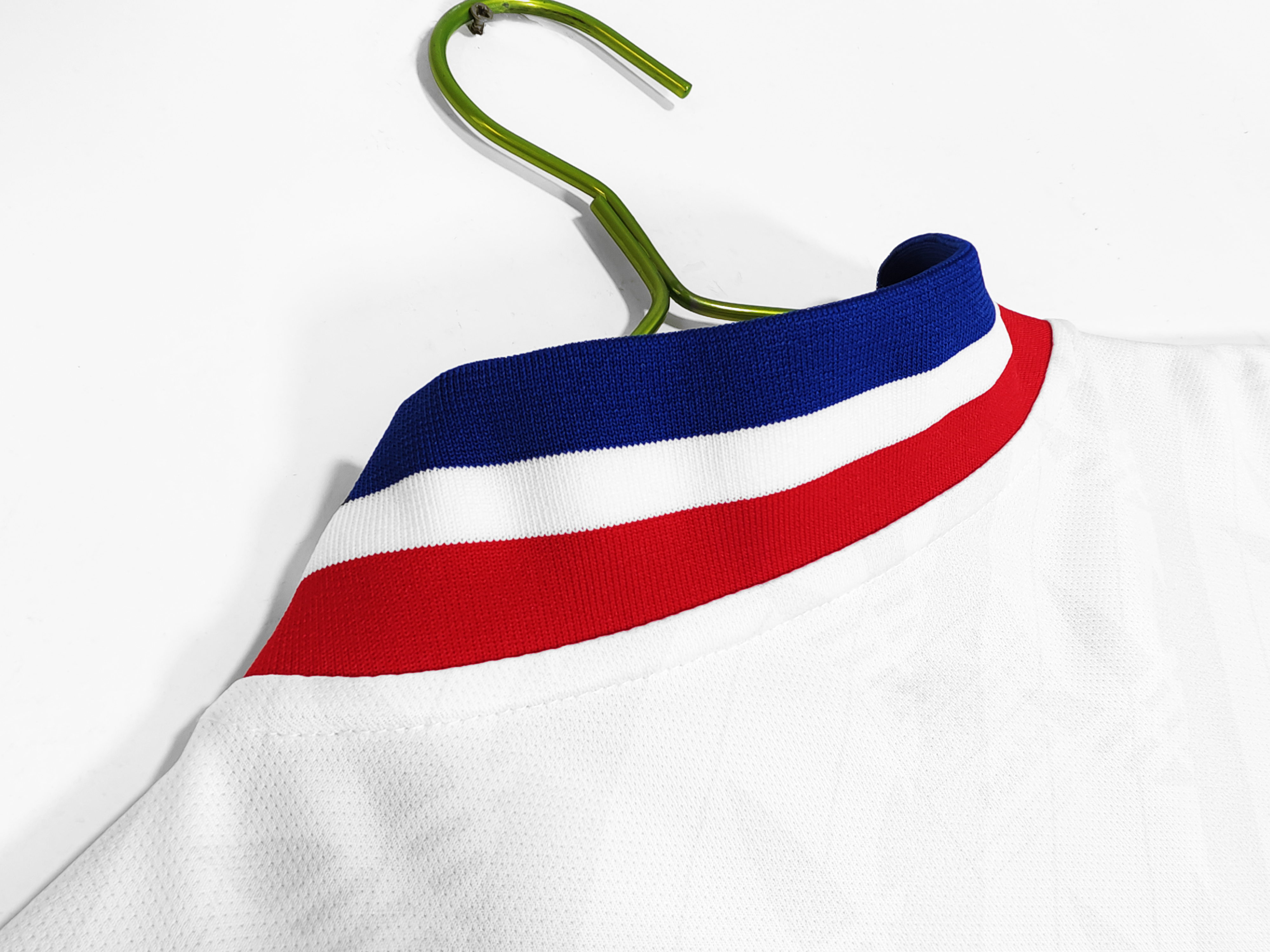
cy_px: 476
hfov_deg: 73.9
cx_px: 635
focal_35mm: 23
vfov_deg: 58.9
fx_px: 844
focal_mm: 2.59
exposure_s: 1/60
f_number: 2.2
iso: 210
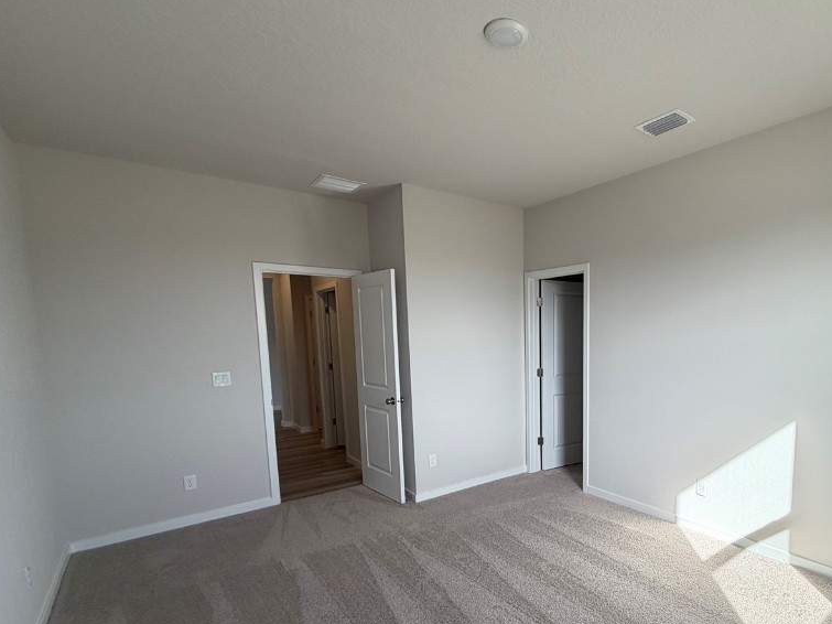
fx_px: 457
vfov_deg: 67.8
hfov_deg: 81.8
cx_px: 554
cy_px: 381
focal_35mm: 19
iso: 64
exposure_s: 1/124
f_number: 2.2
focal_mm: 2.22
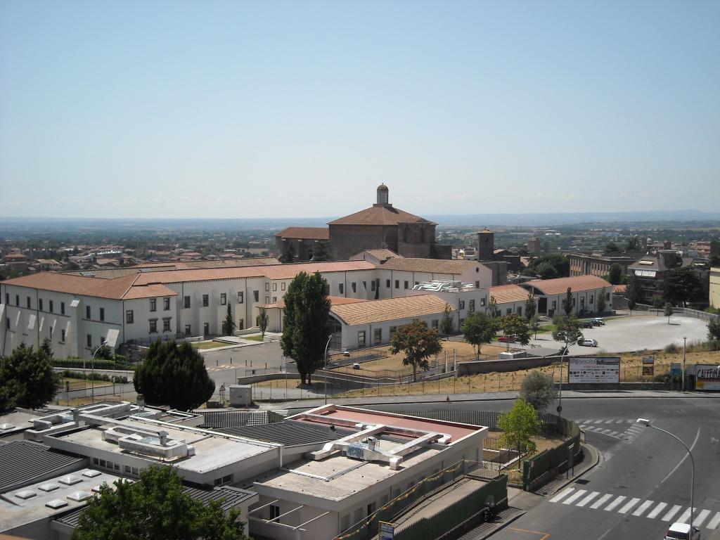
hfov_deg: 42.9
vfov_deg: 32.9
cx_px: 360
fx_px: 915
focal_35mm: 44
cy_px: 270
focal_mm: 7.1
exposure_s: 1/353
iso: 64
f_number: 6.1
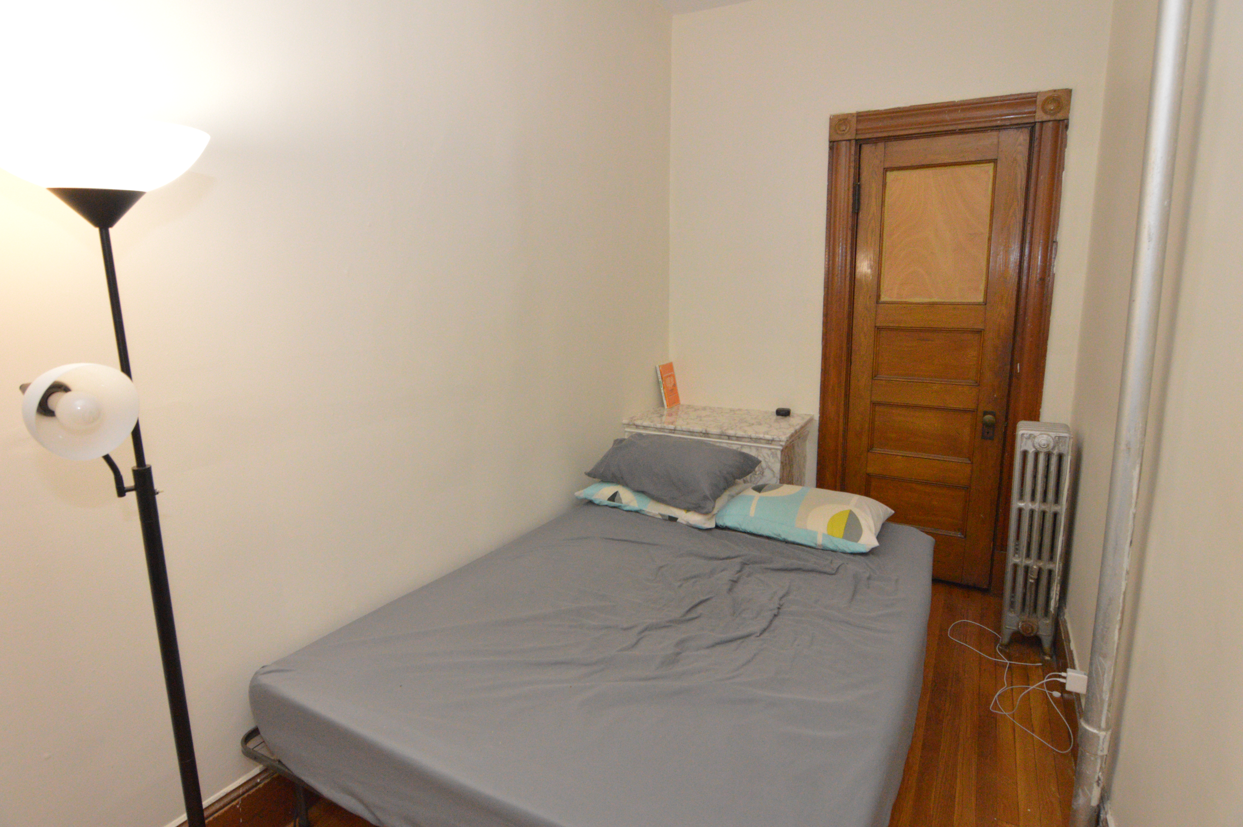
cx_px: 622
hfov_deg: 90.1
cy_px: 414
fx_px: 621
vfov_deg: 67.3
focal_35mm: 18
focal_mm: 12
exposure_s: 1/60
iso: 3200
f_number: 9
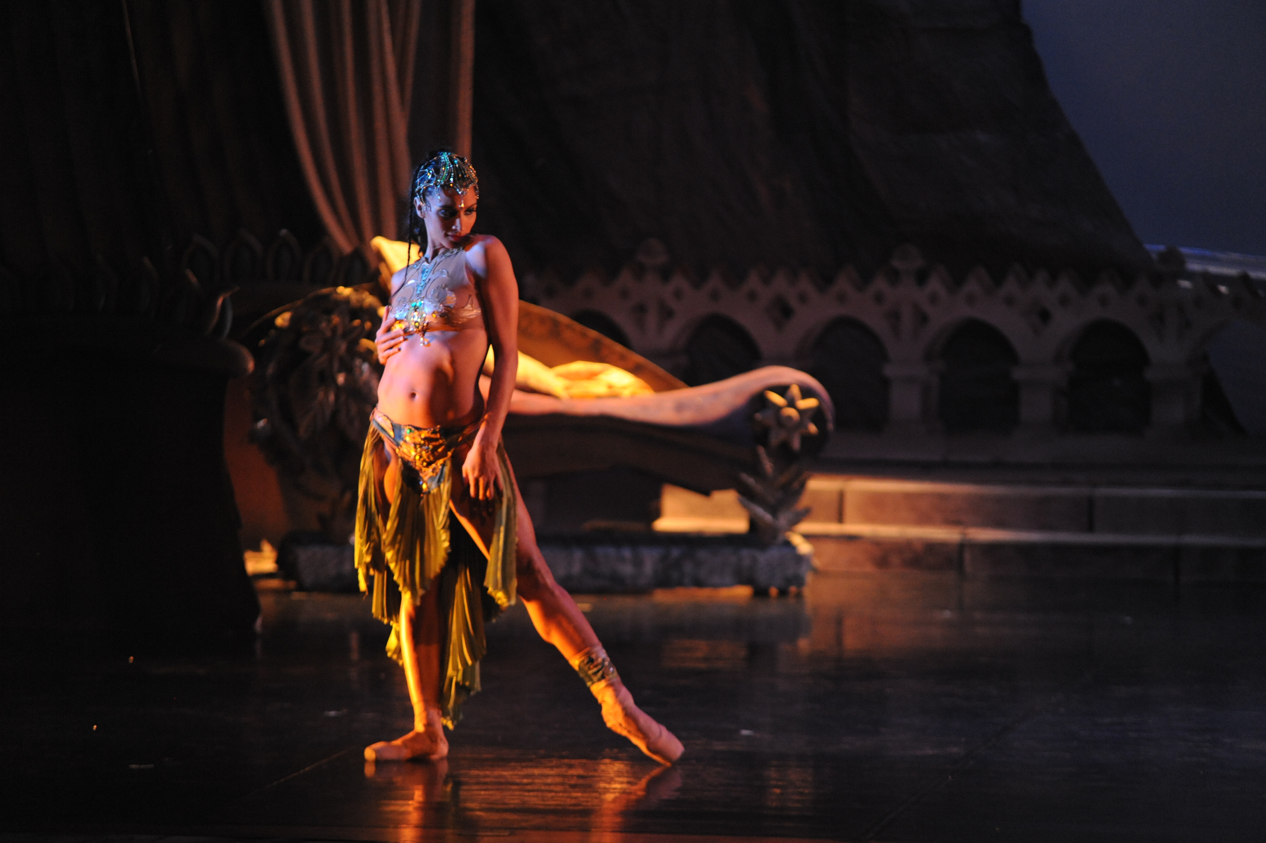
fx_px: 7380
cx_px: 633
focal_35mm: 210
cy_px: 422
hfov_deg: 9.8
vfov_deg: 6.5
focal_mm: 210
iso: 3200
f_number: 2.8
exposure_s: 1/40
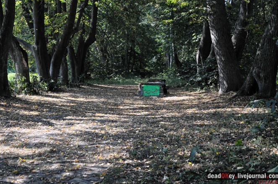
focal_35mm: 49
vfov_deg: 27.3
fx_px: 378
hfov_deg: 39.9
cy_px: 61
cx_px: 95
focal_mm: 24
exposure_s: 1/80
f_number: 7.1
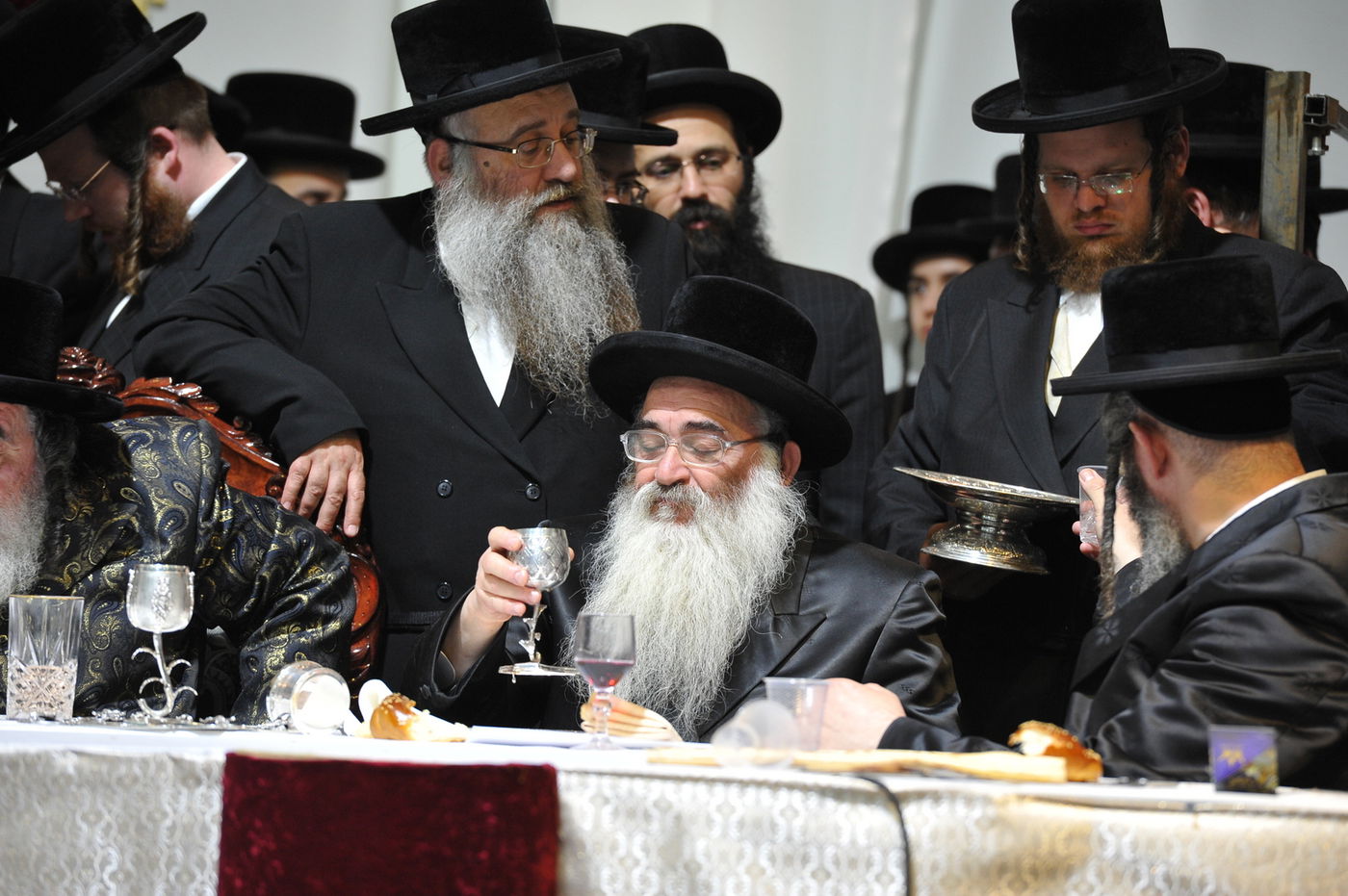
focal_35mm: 200
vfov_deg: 6.9
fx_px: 7483
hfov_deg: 10.3
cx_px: 674
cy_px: 448
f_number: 4.5
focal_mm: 200
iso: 1600
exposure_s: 1/160
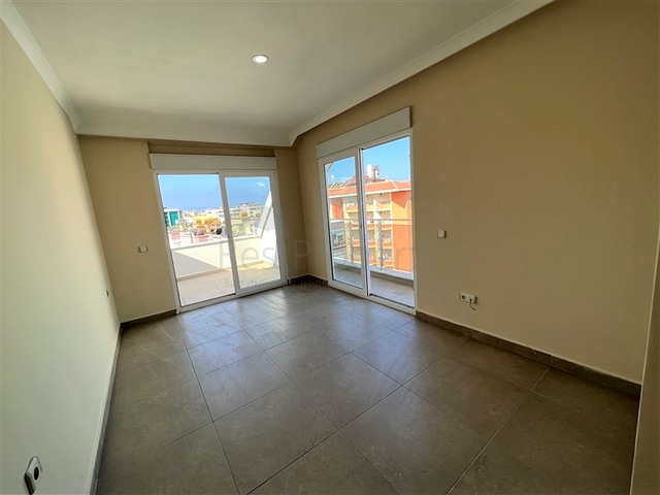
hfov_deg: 106.2
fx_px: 248
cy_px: 248
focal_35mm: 13
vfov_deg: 89.9
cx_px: 330
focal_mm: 1.57
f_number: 1.8
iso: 32
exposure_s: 1/288
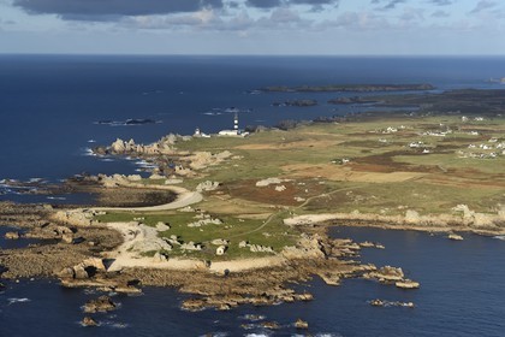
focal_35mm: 70
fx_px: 982
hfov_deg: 28.8
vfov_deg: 19.5
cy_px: 168
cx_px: 252
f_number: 9
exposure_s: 1/1250
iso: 640
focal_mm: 70
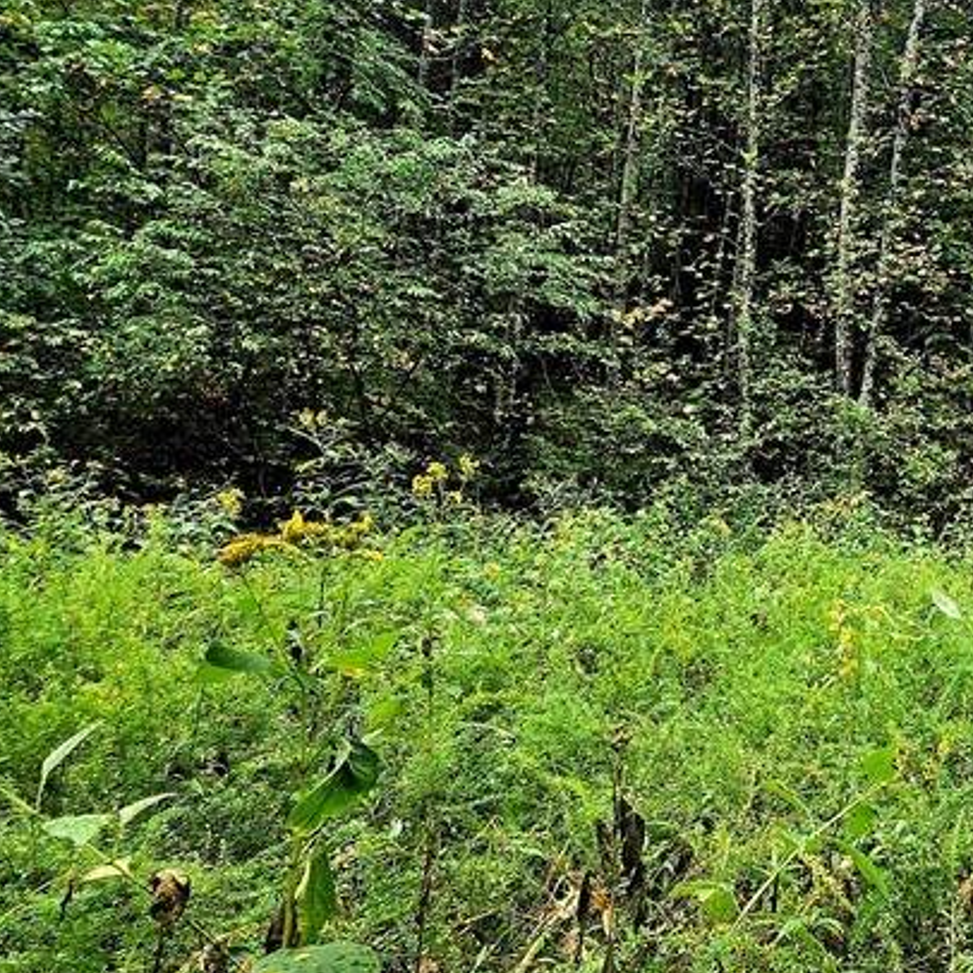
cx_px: 1035
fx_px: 922
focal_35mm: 29
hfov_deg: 44.4
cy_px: 484
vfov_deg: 55.6
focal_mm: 2.2
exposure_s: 1/120
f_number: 2.2
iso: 80
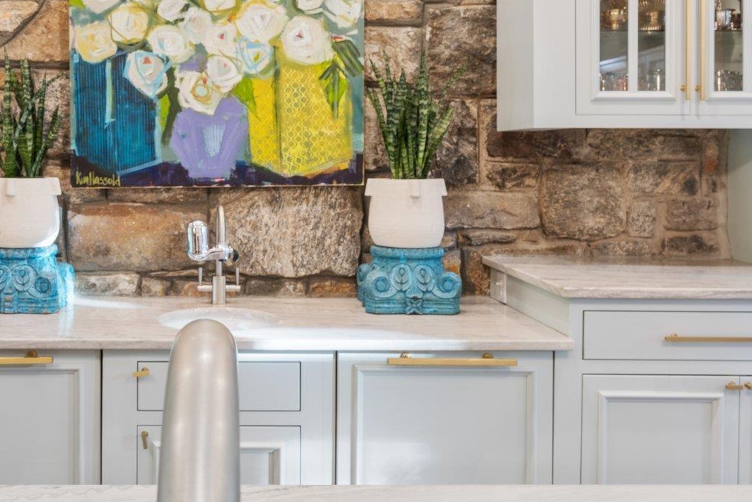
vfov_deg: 33.1
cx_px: 219
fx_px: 836
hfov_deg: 47.2
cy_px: 160
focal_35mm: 40
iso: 200
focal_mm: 20
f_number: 9
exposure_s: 1.6
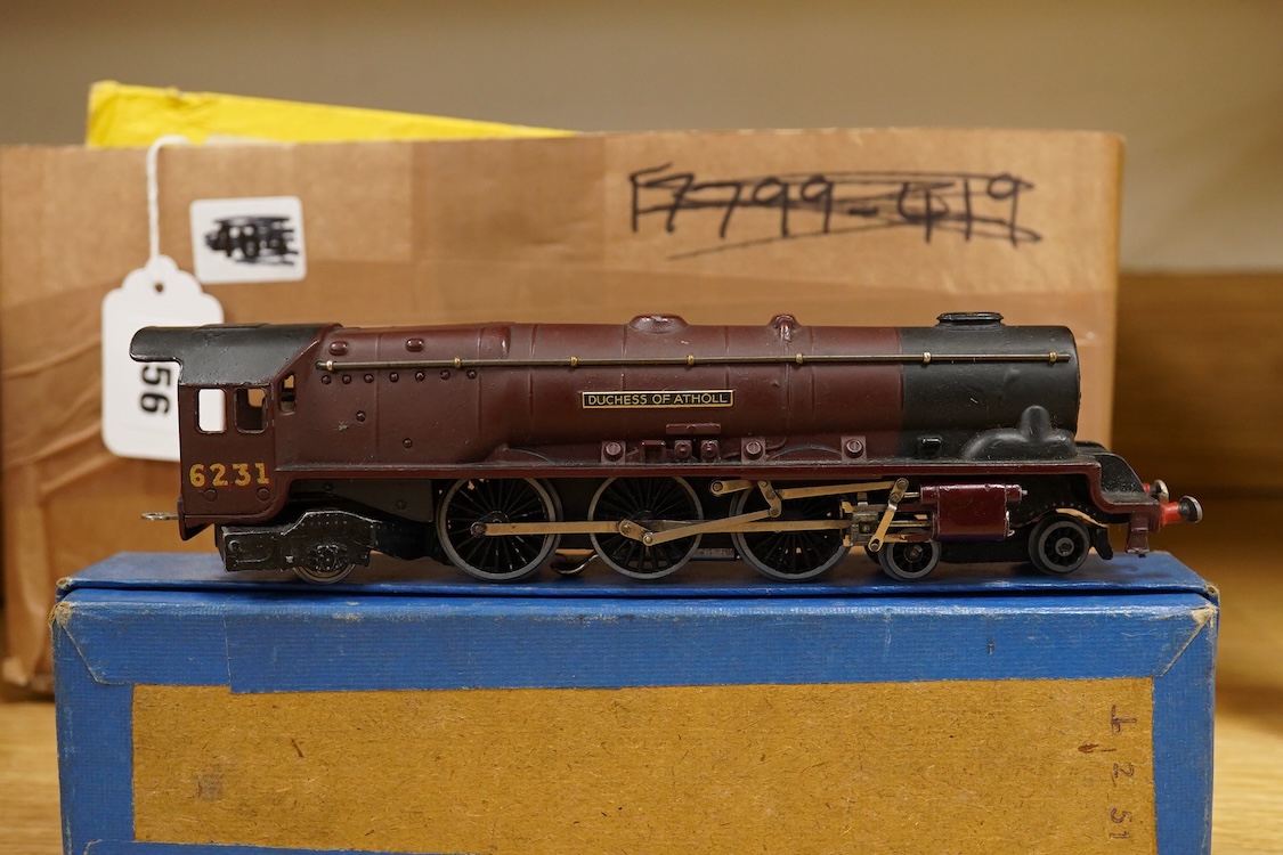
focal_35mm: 45
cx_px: 642
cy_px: 428
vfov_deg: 29.9
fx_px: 1604
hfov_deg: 43.6
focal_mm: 30
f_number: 10
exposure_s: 1/80
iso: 2500
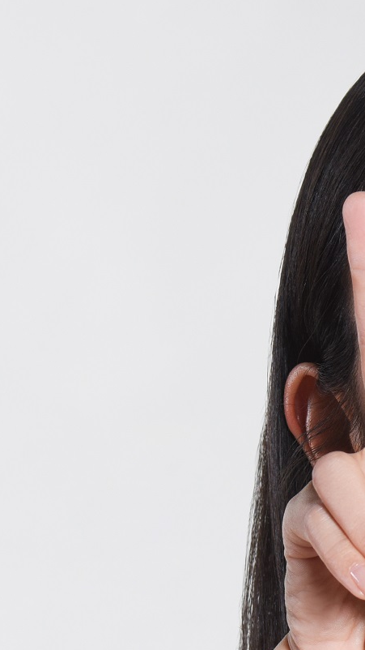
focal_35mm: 343
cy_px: 596
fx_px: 5903
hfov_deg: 3.5
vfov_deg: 6.3
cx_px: 134
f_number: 9
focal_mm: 105
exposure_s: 1/160
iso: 400
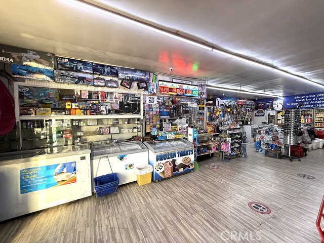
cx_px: 162
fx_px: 131
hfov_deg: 102.1
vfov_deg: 85.7
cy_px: 122
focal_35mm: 14
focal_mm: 2.22
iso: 125
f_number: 2.2
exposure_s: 1/120
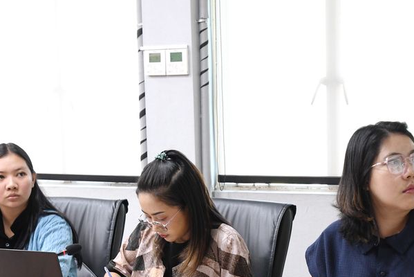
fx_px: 943
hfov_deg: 24.7
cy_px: 210
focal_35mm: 82
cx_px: 221
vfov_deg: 16.6
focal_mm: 32
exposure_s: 1/50
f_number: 5.6
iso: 1600
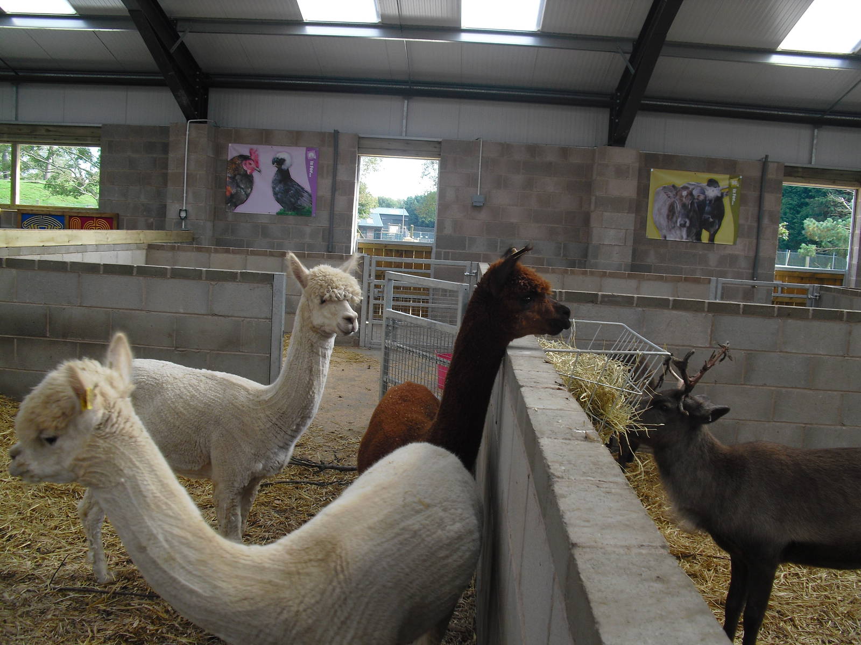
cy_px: 322
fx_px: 895
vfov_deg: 39.7
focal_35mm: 36
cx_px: 430
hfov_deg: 51.4
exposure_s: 1/125
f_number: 3.1
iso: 100
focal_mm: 6.3
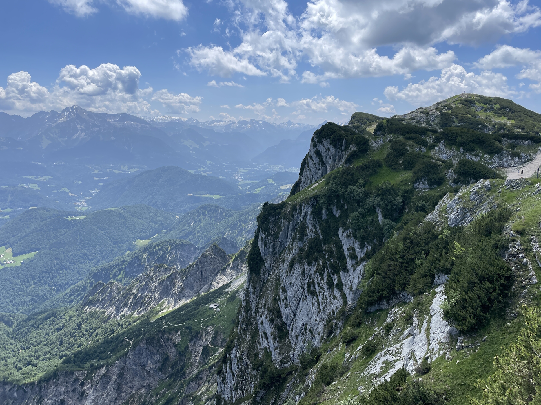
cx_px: 270
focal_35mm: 26
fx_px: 406
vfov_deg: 53.1
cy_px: 202
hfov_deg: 67.3
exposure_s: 1/4132
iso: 32
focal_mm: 4.2
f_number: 1.6
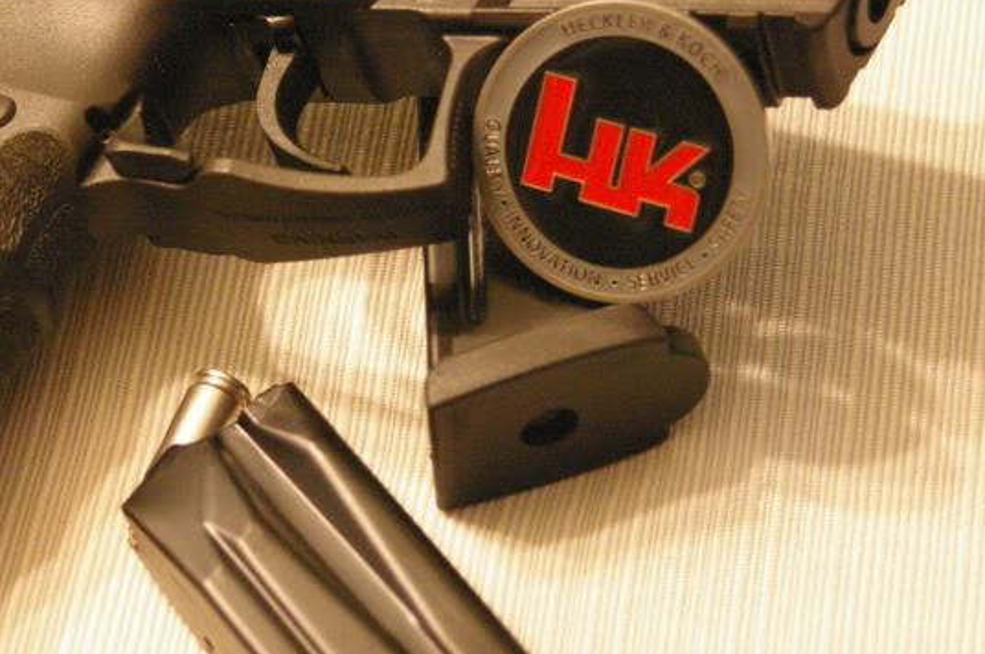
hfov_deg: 13.5
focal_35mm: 152
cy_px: 205
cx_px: 323
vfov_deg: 9.0
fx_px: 4154
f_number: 5.6
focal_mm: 68
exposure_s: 1/15
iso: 3200
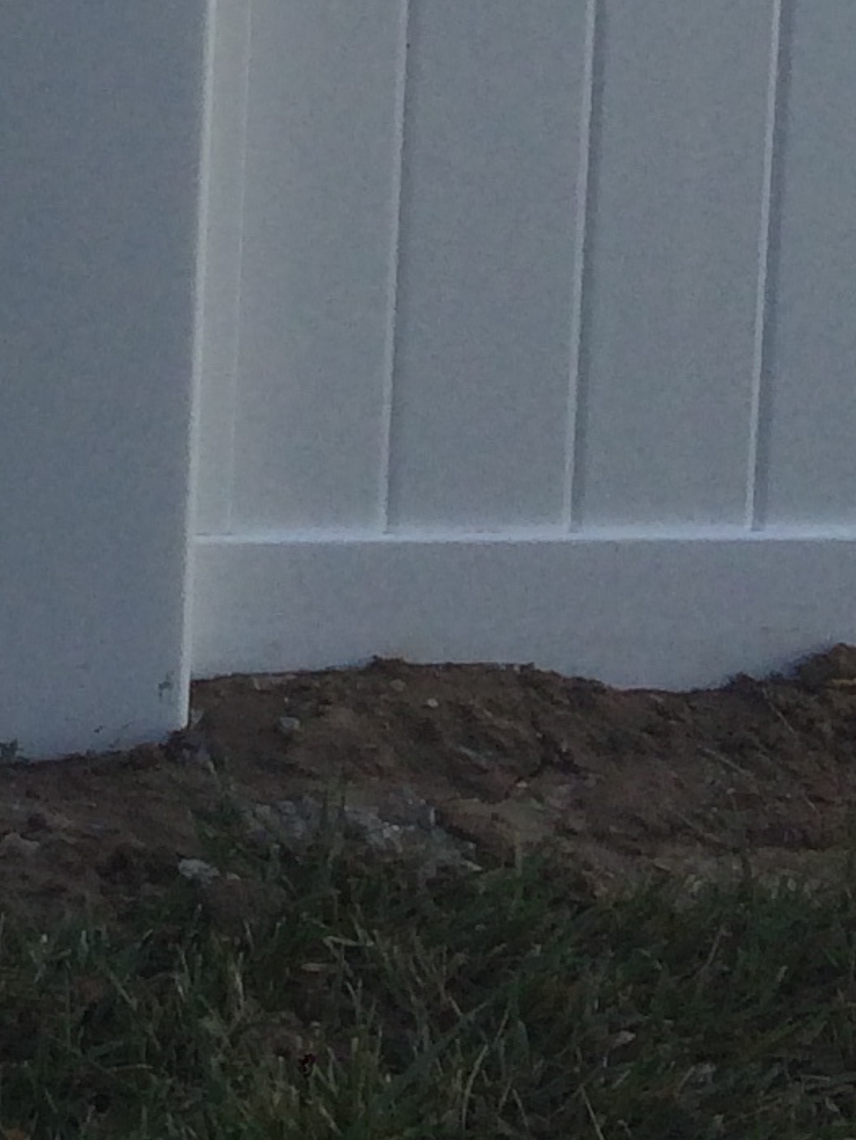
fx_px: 4612
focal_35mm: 140
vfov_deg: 13.1
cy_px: -713
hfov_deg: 9.6
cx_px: -1058
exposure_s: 1/1140
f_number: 2.2
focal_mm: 4.12
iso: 32
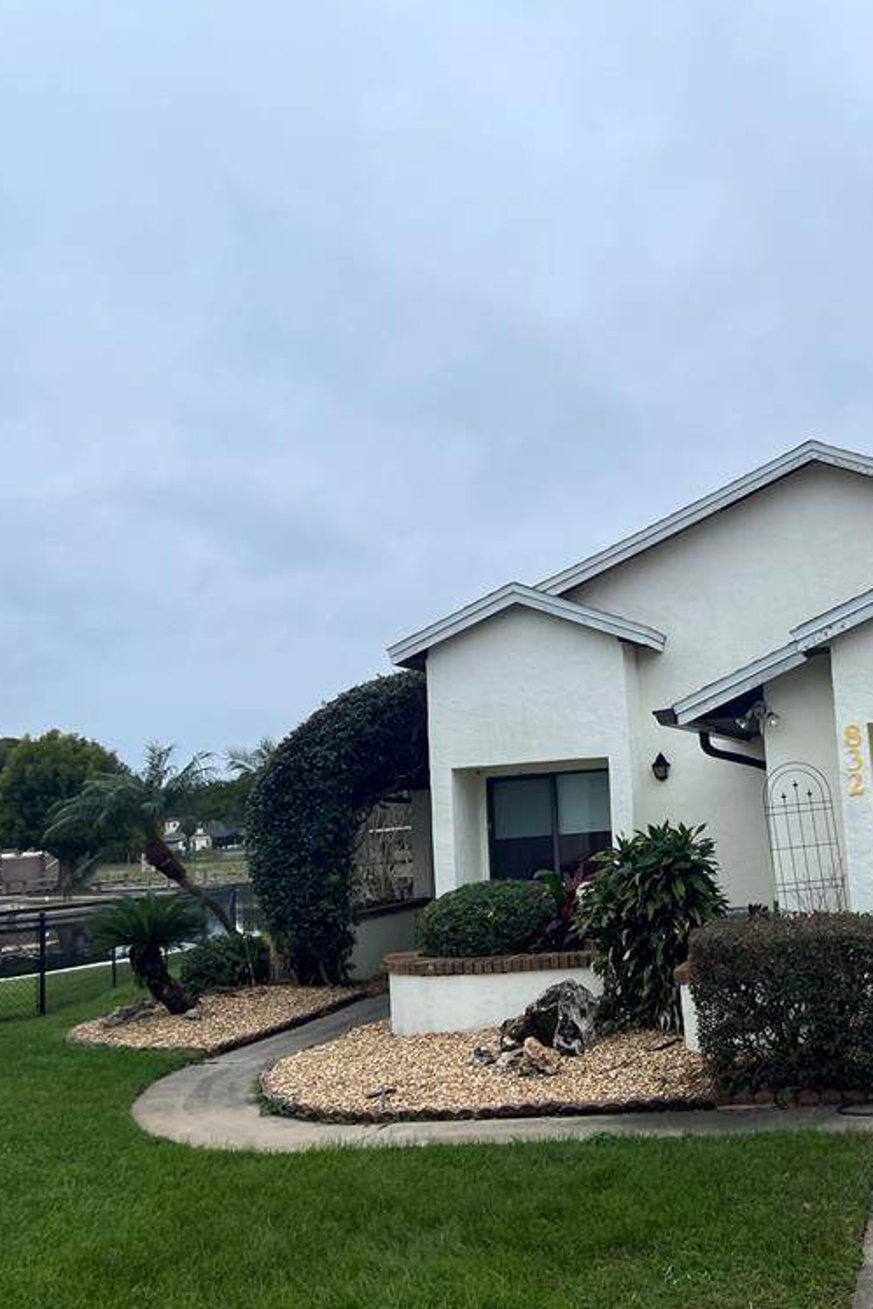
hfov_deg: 34.5
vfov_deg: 51.9
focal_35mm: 37
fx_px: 1345
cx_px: 731
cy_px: 653
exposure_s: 1/1089
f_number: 1.5
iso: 50
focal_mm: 5.7
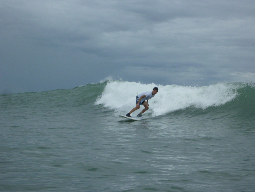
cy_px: 96
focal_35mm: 93
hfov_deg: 21.1
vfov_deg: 15.9
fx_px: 685
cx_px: 128
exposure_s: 1/400
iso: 80
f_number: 5.7
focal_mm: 16.6
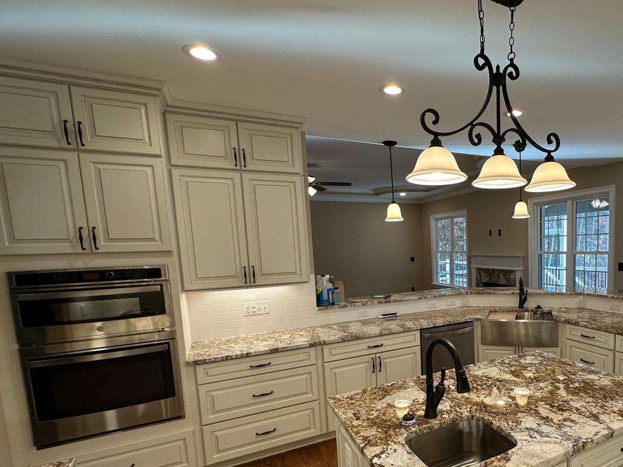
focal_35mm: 21
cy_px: 287
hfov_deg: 75.0
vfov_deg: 62.7
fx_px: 378
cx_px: 443
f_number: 2.2
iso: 125
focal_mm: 2.22
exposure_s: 1/120
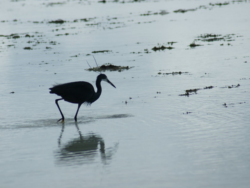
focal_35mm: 537
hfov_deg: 3.7
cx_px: 122
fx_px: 3878
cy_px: 93
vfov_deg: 2.8
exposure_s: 1/800
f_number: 7.1
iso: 200
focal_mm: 300
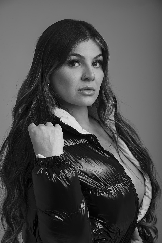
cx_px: 81
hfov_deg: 12.5
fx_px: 742
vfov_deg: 18.6
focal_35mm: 110
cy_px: 122
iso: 200
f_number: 13
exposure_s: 1/160
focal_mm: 110
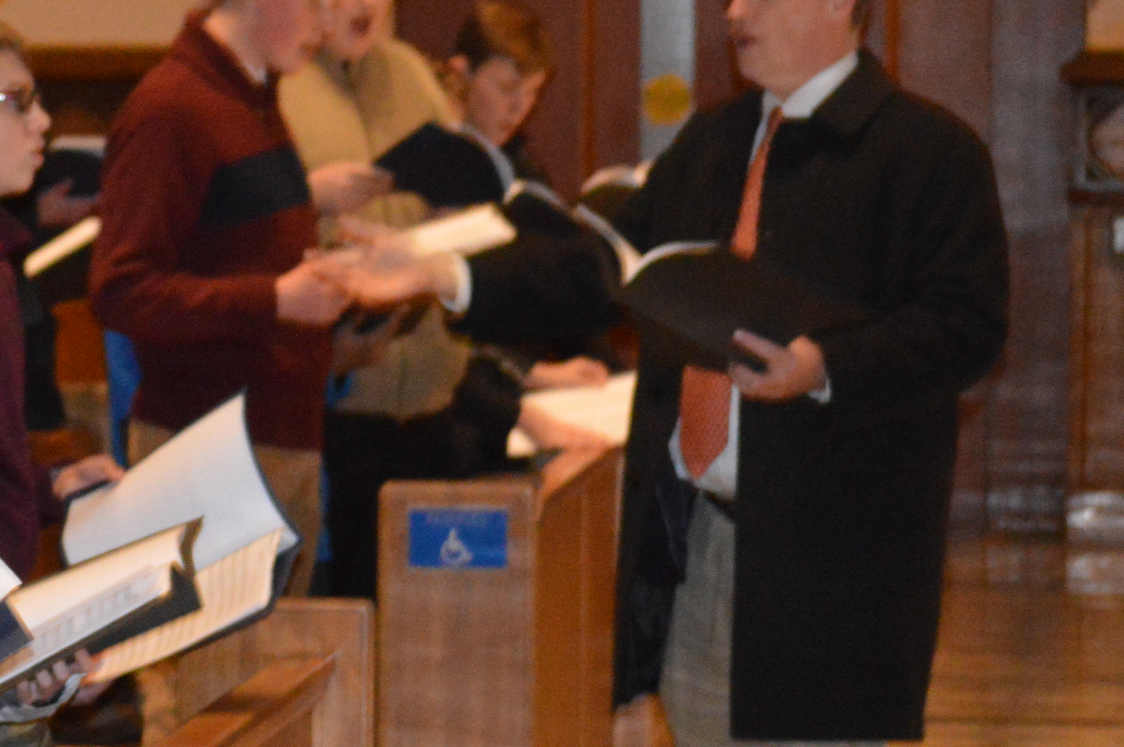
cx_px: -207
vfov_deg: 6.9
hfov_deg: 10.2
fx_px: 6183
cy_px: 254
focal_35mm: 198
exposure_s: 1/60
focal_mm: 55
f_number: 4
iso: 3200
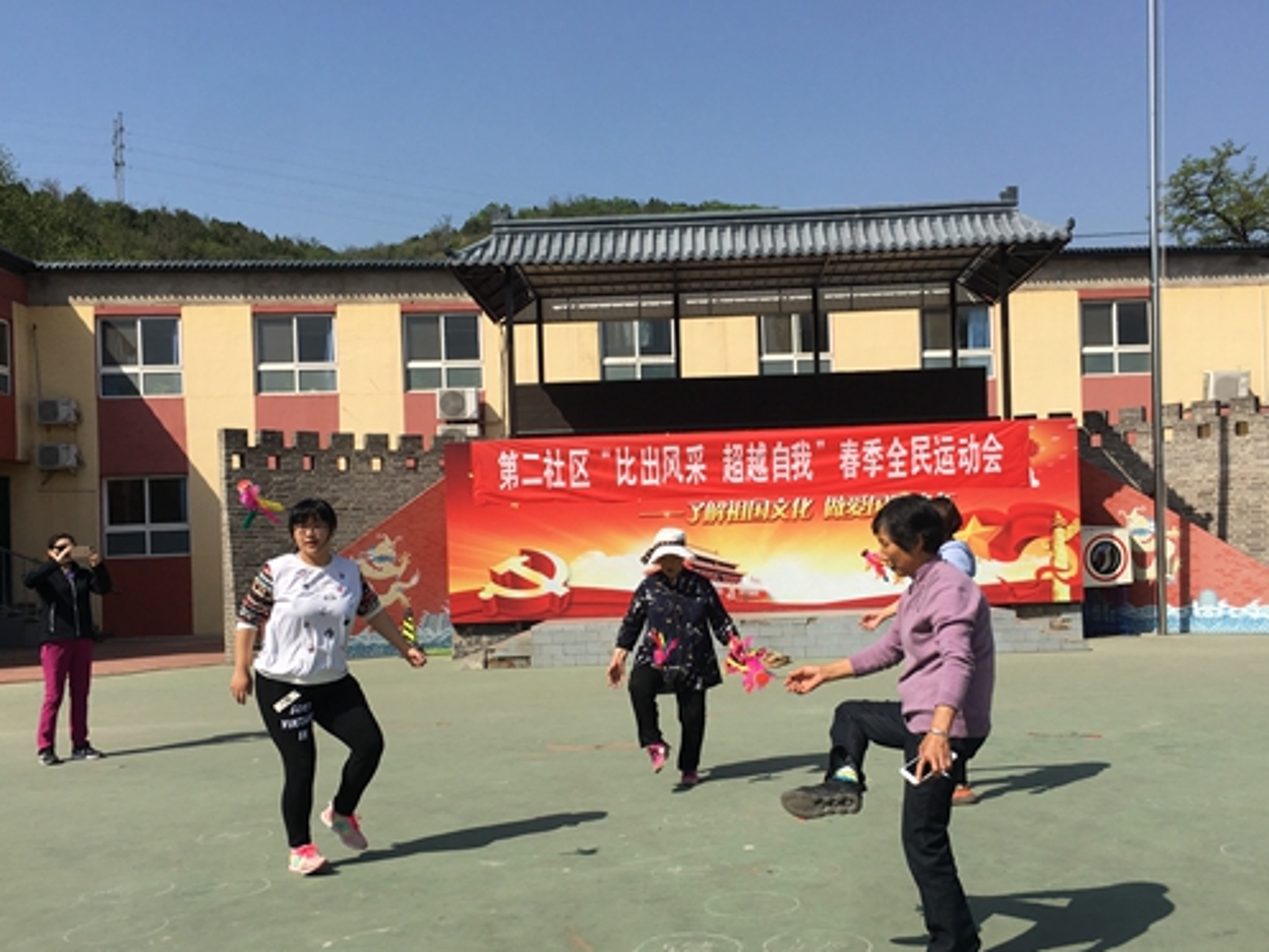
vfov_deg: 40.6
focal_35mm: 35
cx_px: 682
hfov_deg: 52.6
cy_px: 564
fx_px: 1283
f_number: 2.2
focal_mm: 4.15
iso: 25
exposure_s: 1/2079
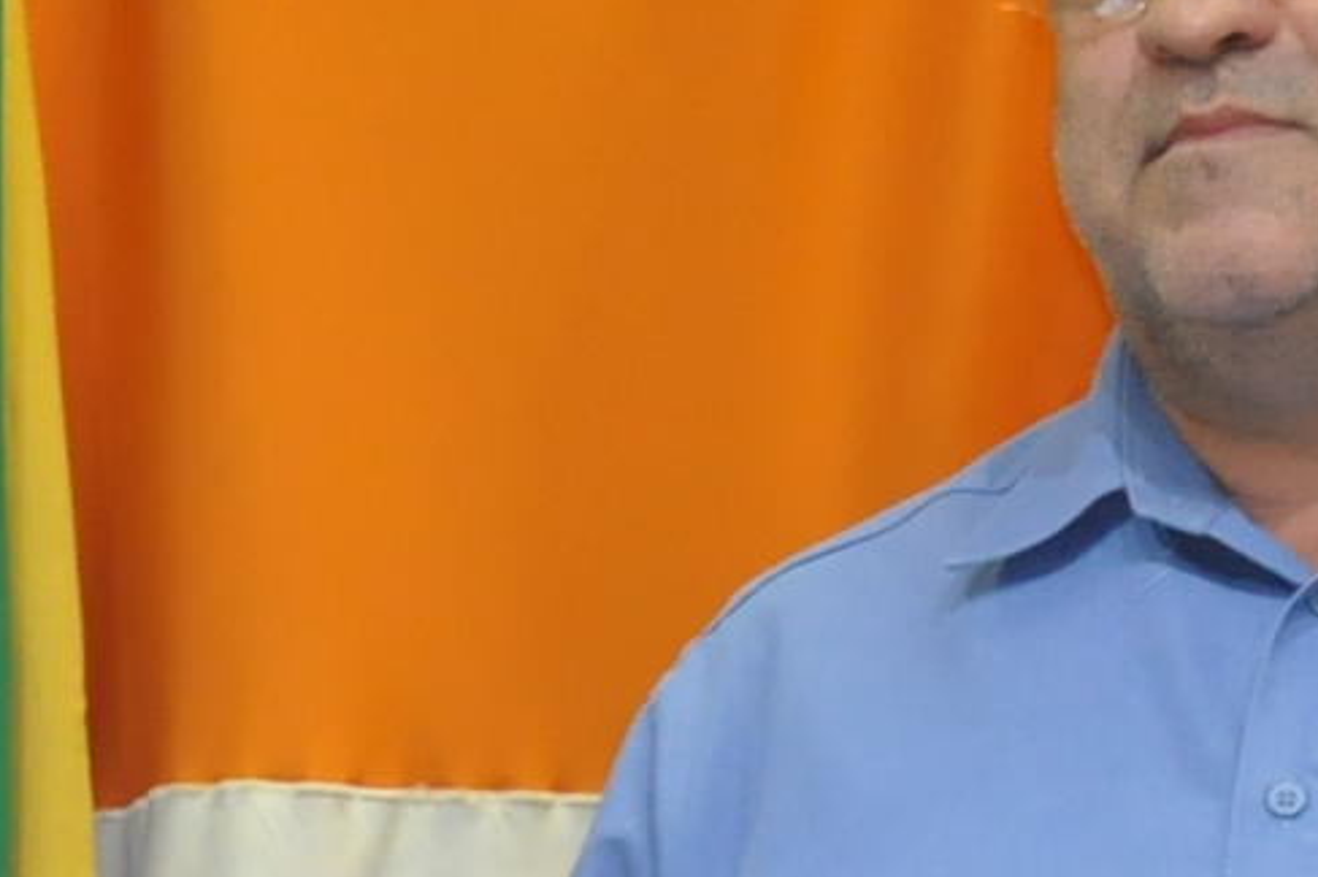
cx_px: -133
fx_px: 19317
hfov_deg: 3.9
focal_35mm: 528
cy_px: 639
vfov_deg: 2.6
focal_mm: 80
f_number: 5.3
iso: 2000
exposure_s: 1/60
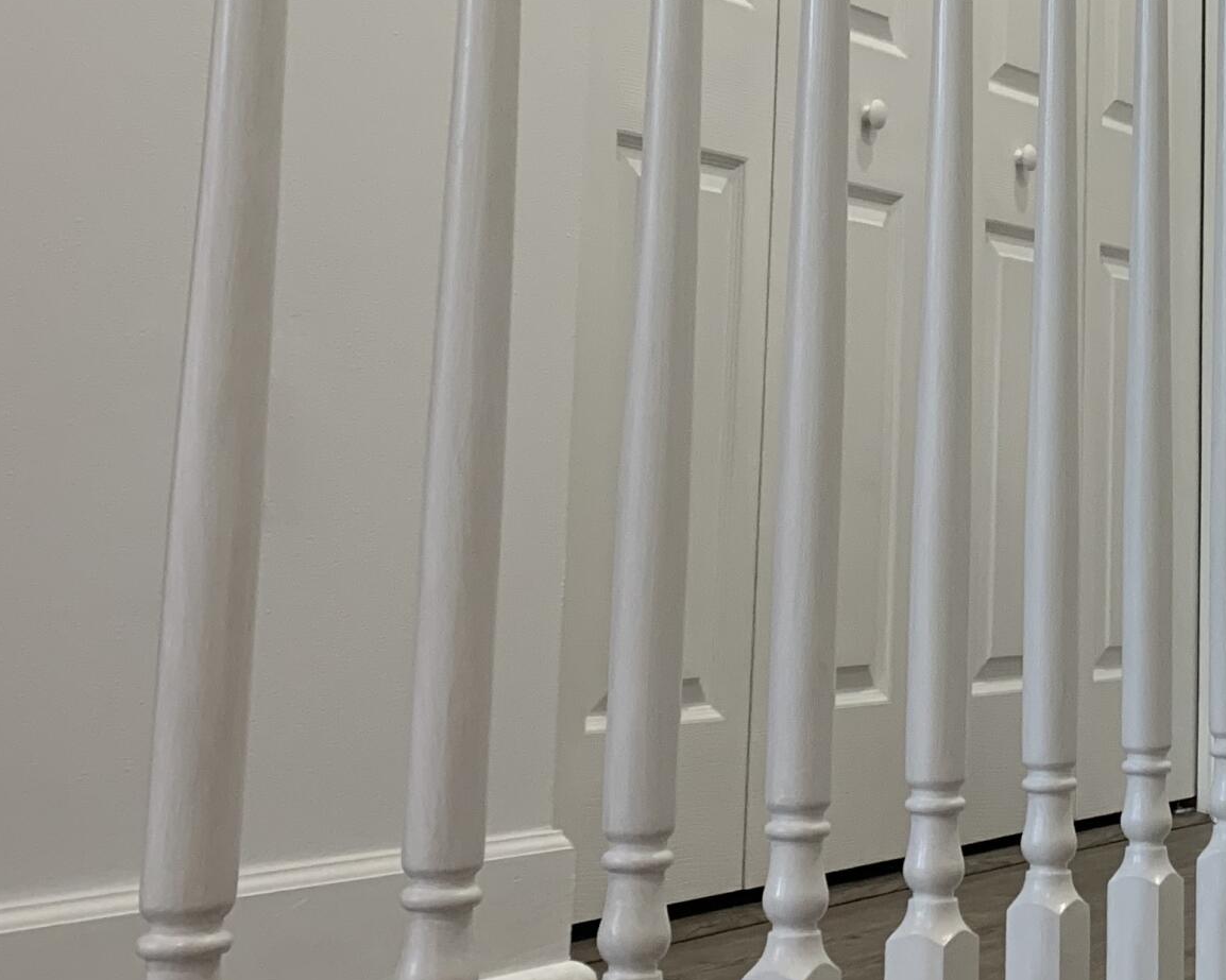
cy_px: 134
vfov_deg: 22.7
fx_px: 2395
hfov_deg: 27.2
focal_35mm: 66
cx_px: 1198
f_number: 1.8
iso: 100
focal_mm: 4.25
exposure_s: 1/60
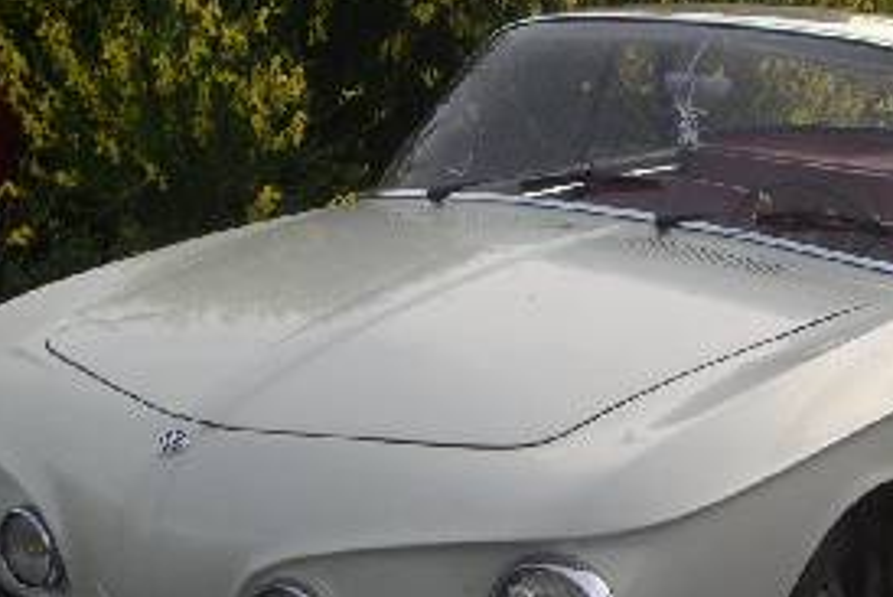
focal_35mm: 72
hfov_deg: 27.9
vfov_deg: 18.9
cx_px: 600
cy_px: 380
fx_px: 1787
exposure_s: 1/190
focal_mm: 6
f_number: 2.8
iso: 50
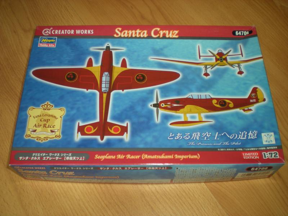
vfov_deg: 37.7
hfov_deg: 49.0
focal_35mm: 38
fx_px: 316
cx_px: 144
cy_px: 108
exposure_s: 1/58.3
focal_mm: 6.3
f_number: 3.1
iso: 64
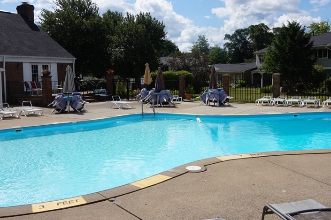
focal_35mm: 37
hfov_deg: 51.9
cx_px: 175
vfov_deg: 35.9
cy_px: 99
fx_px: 340
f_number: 14
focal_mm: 16
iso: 100
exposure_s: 1/160
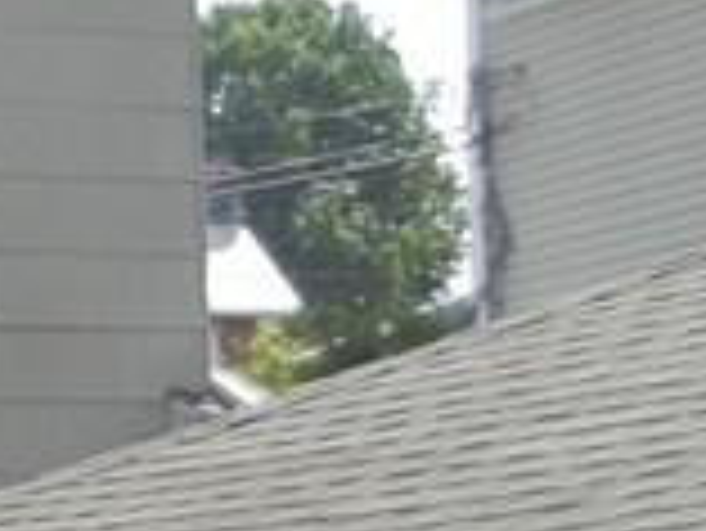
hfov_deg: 9.4
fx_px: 4001
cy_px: 734
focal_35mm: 196
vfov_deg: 7.5
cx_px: -751
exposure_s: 1/687
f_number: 3.5
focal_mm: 5.4
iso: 160
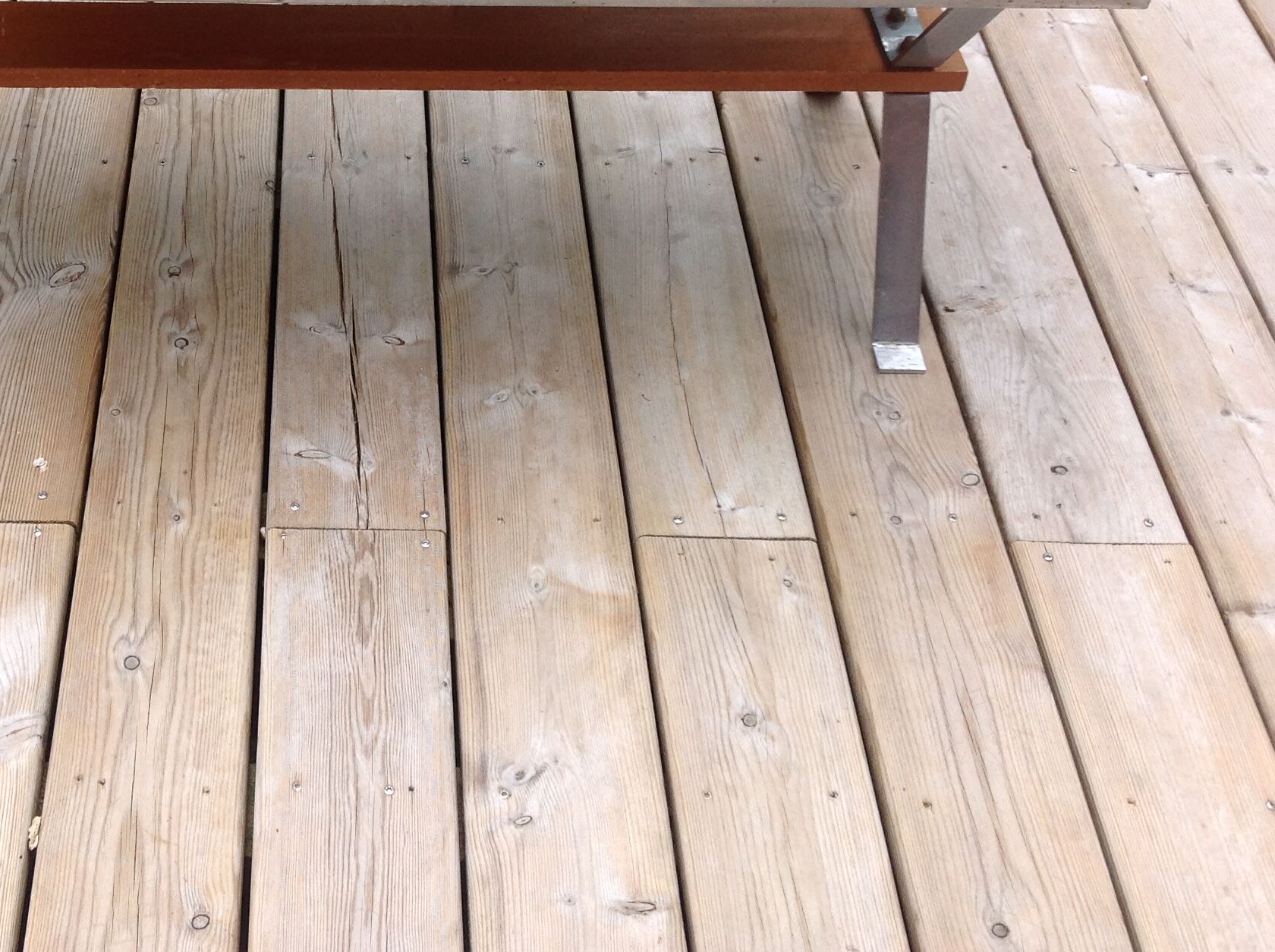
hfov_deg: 34.9
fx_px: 1986
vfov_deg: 26.6
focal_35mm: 54
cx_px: 335
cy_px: 240
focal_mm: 4.28
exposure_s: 1/719
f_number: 2.4
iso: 50
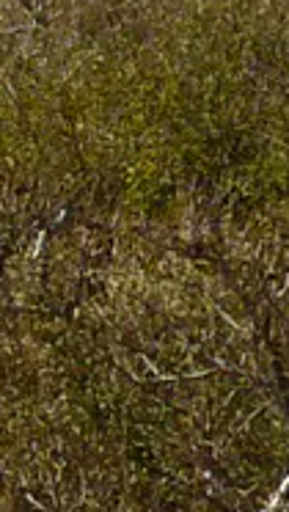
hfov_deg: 0.8
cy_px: -410
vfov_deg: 1.4
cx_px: -1467
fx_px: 21371
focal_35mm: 1573
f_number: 6.3
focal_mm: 27.6
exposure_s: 1/500
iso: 100
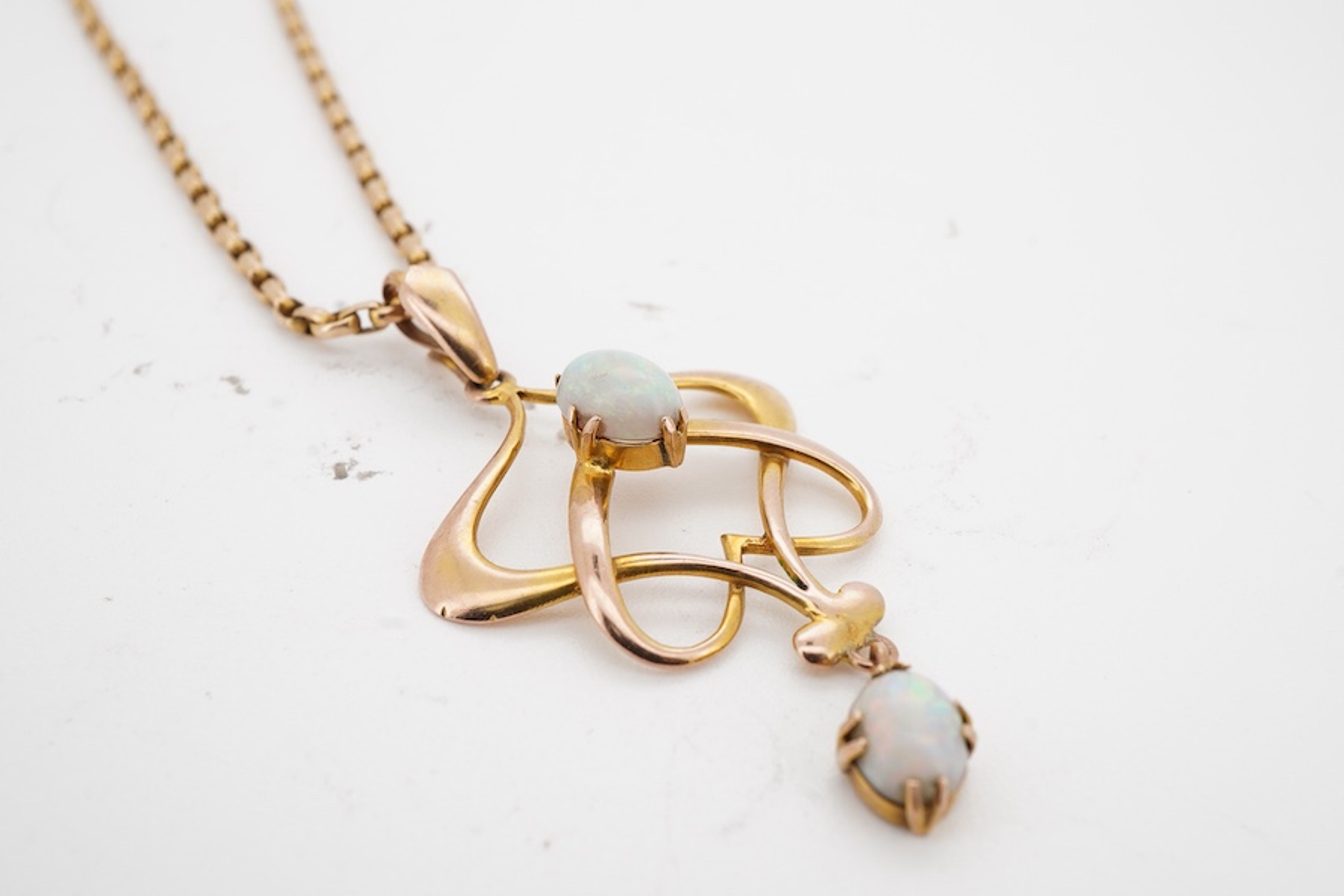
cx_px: 672
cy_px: 448
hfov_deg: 43.6
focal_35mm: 45
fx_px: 1680
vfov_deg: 29.9
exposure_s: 1/125
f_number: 22
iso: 250
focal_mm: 30
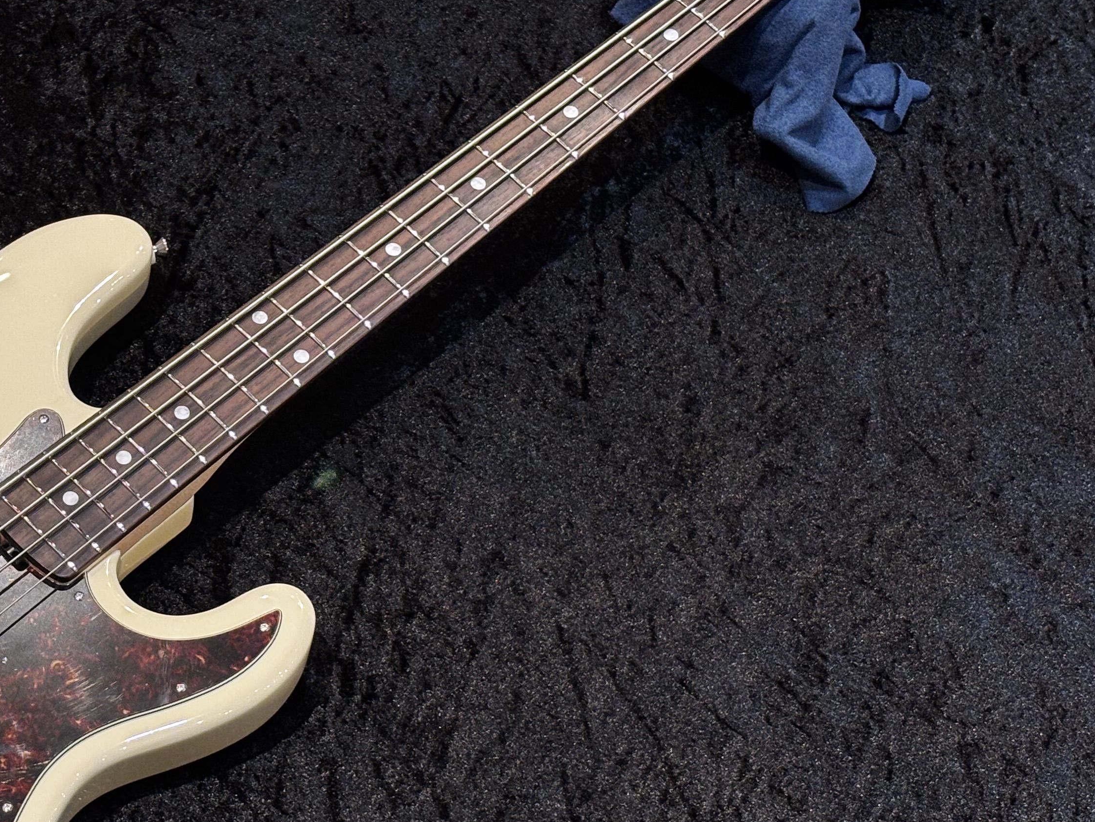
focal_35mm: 94
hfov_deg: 20.5
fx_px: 2974
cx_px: 148
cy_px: 463
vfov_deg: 15.7
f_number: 1.6
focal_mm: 5.96
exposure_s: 1/60
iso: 80
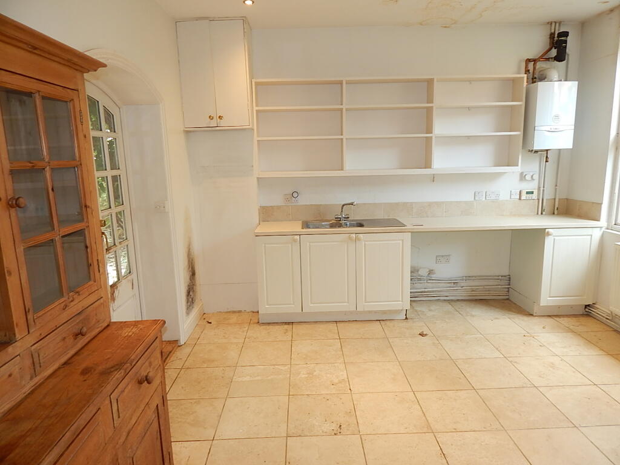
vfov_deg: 61.1
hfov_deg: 76.4
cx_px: 310
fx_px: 394
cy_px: 232
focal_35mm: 22
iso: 125
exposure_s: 1/40
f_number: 3
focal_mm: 4
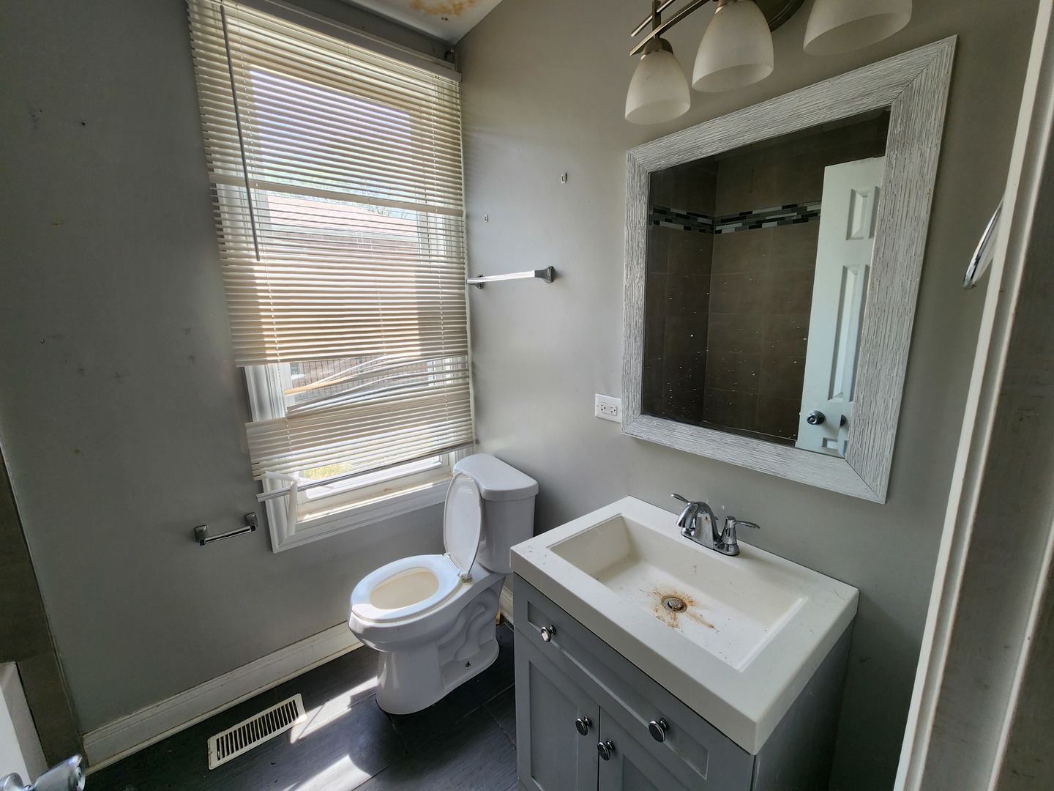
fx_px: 396
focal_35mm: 13
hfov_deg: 106.2
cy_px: 396
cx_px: 527
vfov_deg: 89.9
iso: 64
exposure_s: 1/120
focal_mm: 2.2
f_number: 2.2
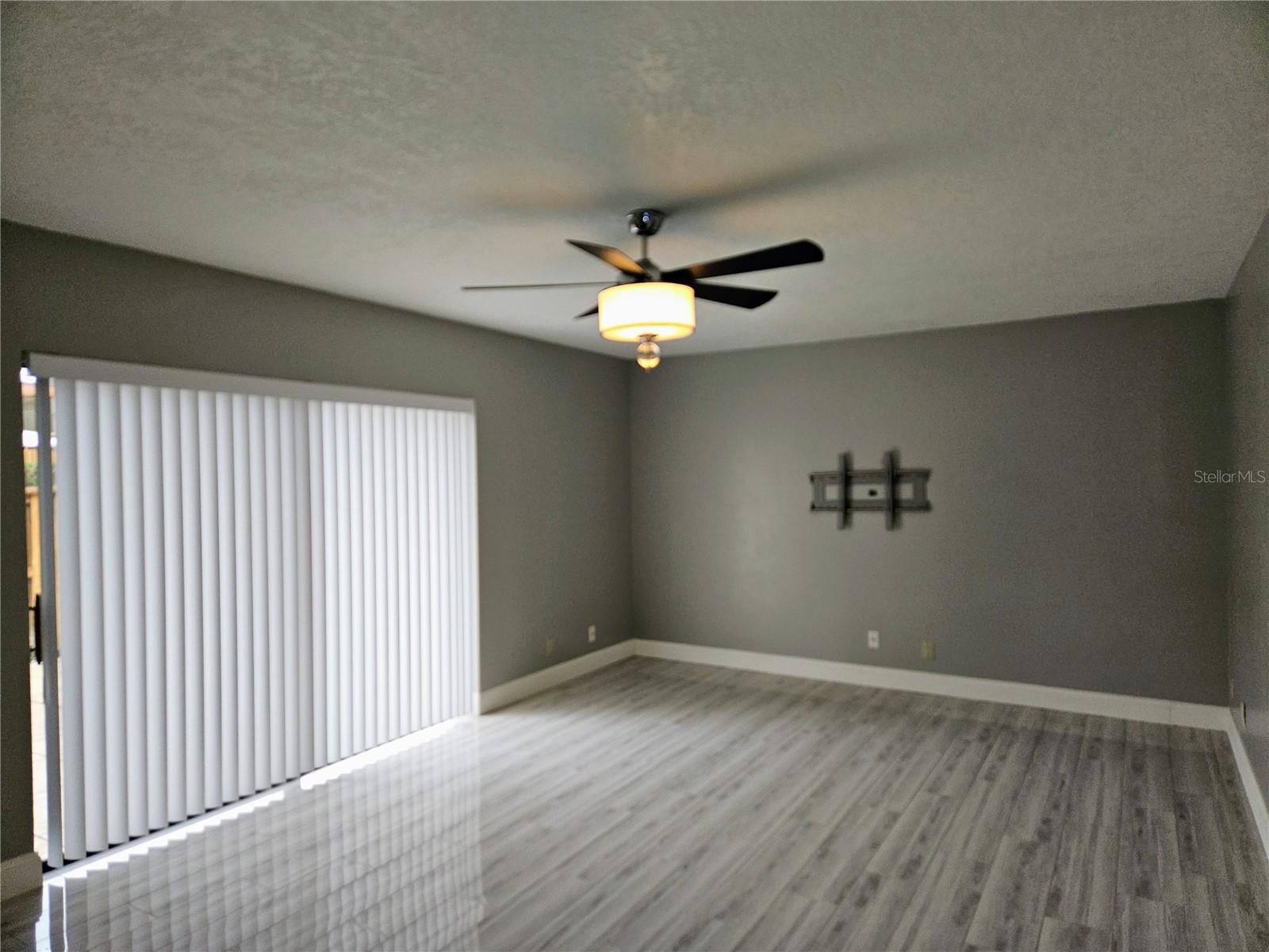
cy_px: 476
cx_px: 634
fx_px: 843
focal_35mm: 23
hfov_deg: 73.9
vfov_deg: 58.9
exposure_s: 1/60
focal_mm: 5.4
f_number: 1.8
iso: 64
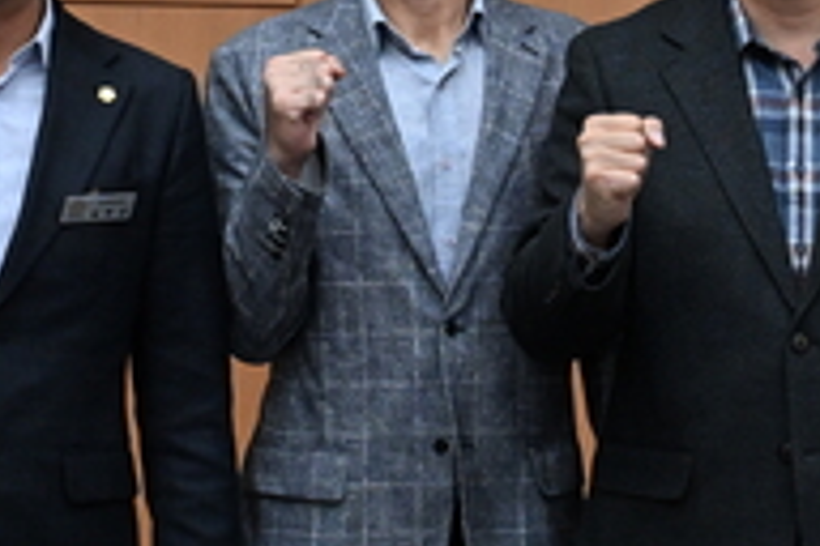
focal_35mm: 145
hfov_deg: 14.0
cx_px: 683
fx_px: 3306
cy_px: 90
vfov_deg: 9.4
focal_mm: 33.5
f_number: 8
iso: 2500
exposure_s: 1/200
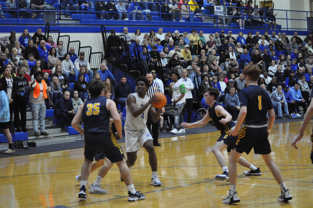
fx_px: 716
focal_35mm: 82
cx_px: 156
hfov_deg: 24.6
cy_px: 104
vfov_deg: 16.5
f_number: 4
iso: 3200
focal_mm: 55
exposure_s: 1/160
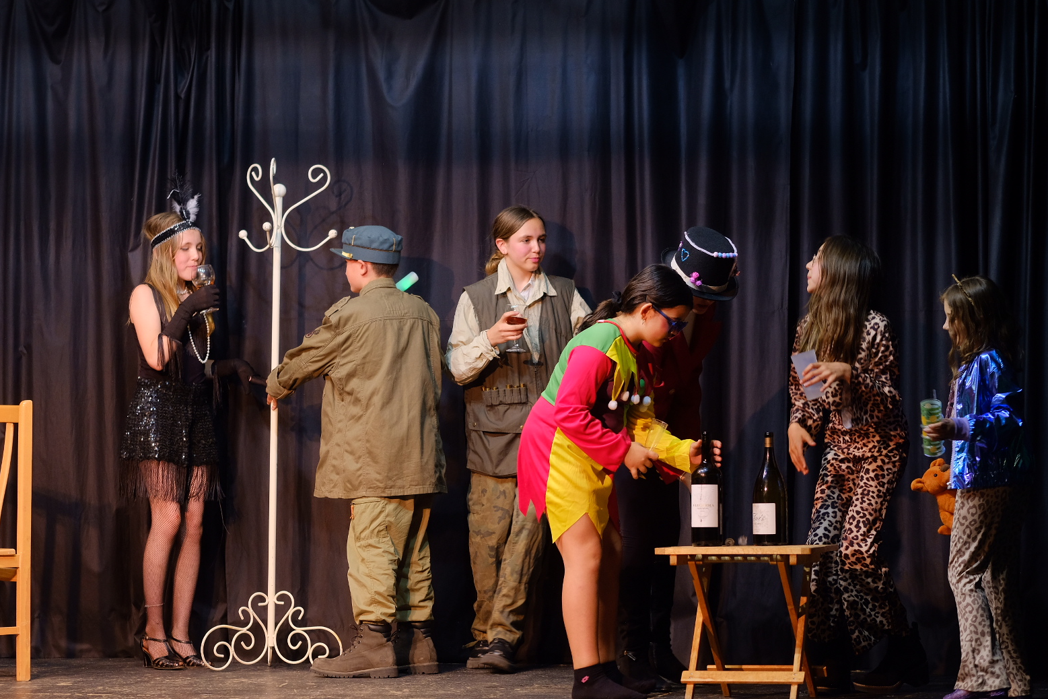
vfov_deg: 8.9
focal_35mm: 154
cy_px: 341
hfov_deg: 13.3
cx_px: 562
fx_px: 4483
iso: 640
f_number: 2
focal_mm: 90
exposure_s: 1/180
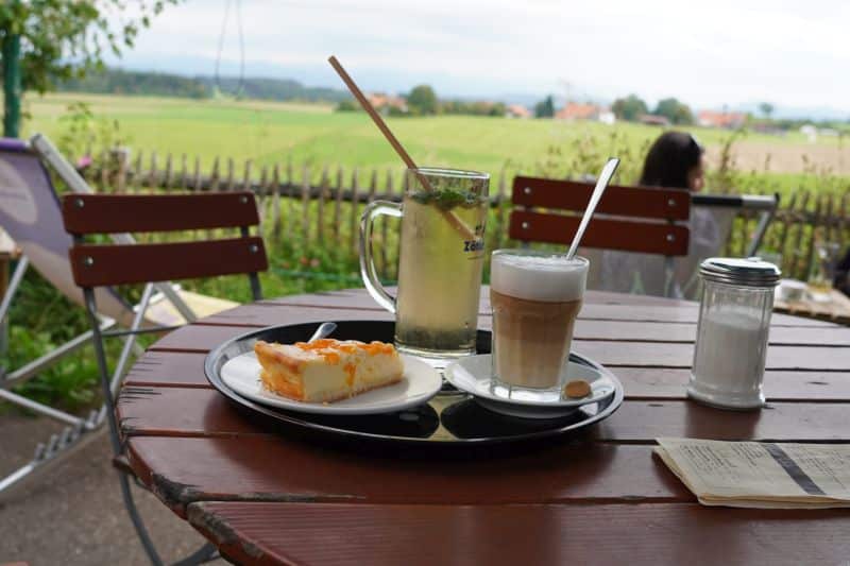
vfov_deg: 36.9
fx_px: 850
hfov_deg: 53.1
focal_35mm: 36
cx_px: 425
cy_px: 283
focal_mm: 24
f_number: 4.5
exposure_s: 1/50
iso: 100
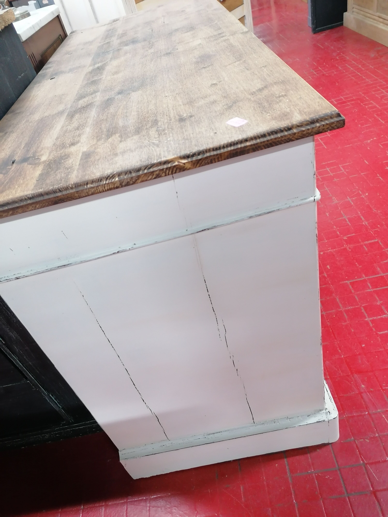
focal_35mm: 27
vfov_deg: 65.3
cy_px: 258
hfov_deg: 51.4
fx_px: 404
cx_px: 194
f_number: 1.8
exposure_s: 1/25
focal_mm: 4.75
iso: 500
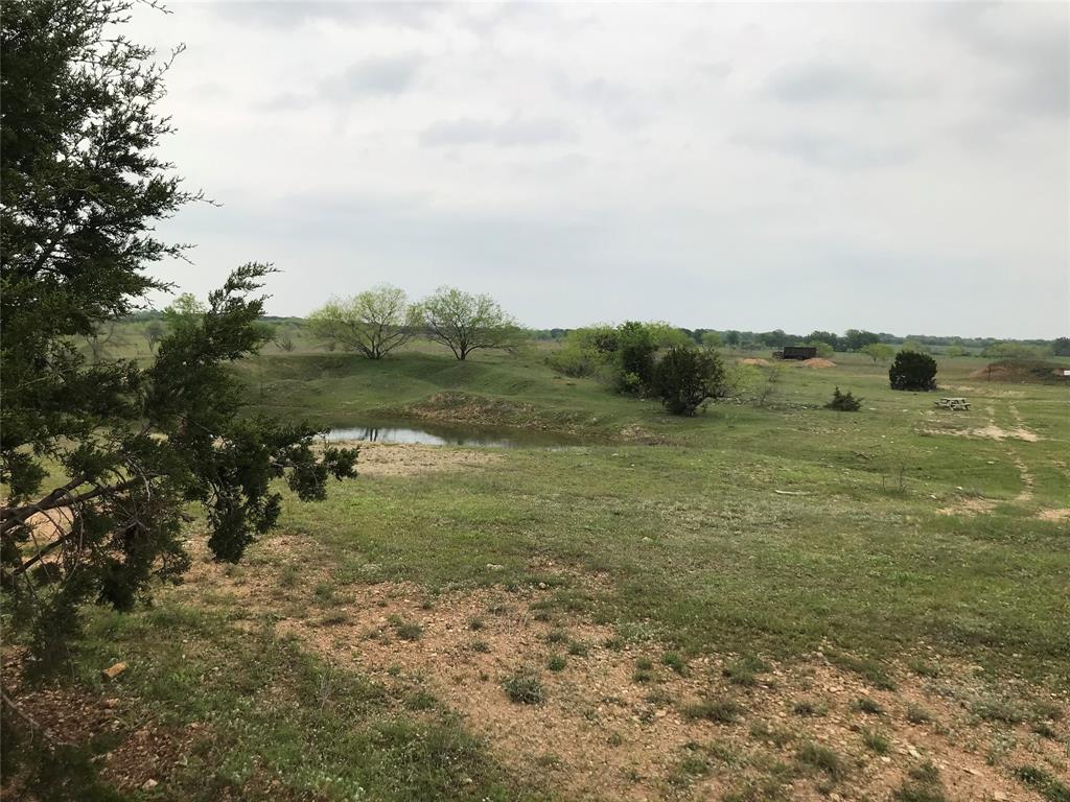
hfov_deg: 63.4
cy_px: 401
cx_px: 535
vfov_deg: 49.7
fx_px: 865
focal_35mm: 28
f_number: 1.8
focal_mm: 3.99
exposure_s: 1/1570
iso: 20
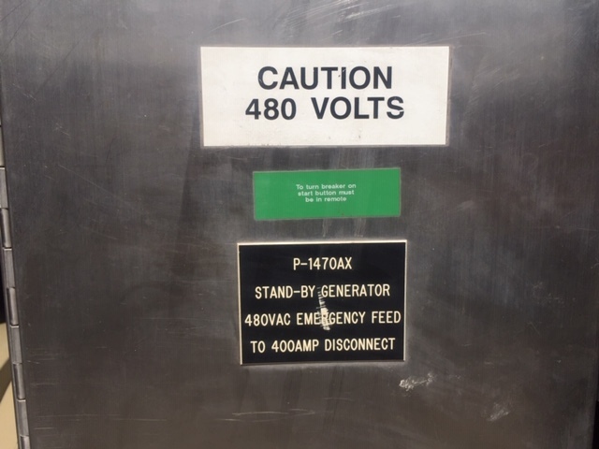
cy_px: 224
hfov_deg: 61.7
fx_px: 502
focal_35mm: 29
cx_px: 300
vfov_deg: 48.2
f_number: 2.2
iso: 32
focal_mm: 4.15
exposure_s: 1/3968
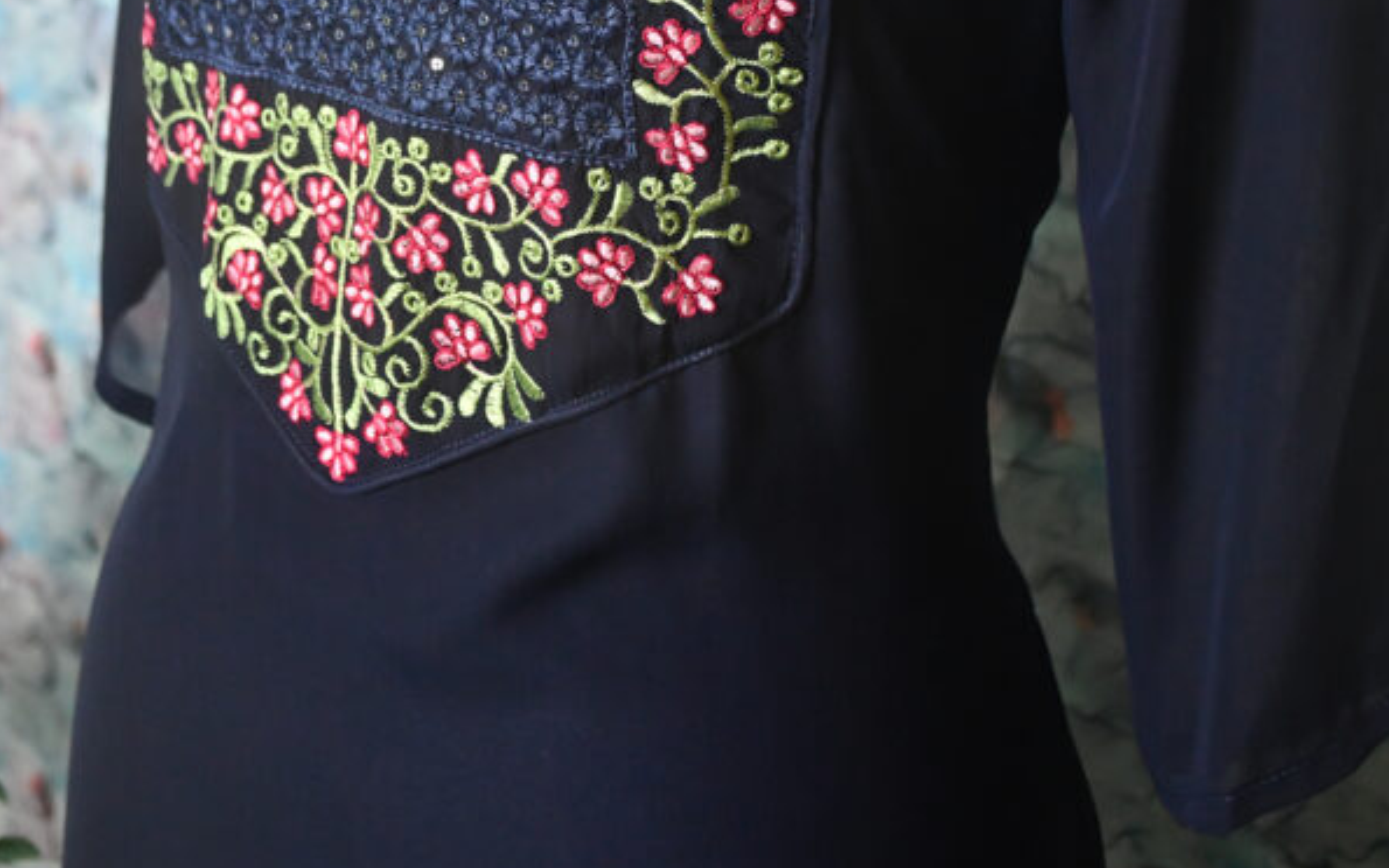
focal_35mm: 74
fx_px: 2802
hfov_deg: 27.8
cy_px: -51
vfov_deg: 17.1
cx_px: 693
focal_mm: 32
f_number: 4
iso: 3200
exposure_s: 1/80
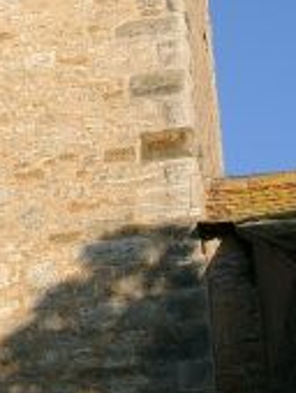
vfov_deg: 16.3
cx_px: -53
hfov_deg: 12.1
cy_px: 76
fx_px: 1365
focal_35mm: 120
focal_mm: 7.13
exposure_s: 1/549
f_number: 4
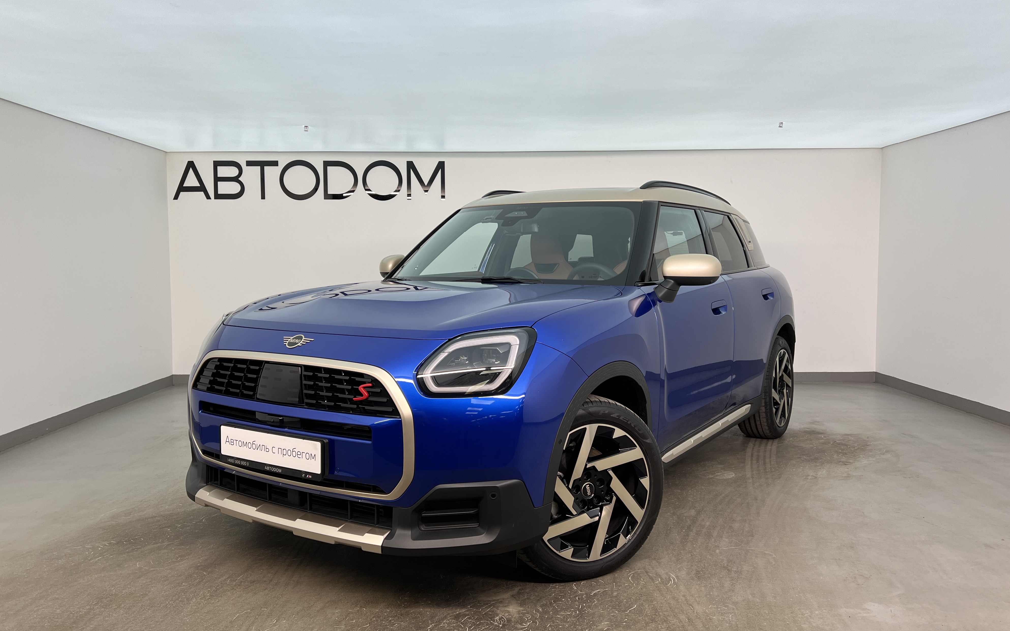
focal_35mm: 28
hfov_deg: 66.5
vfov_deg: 44.5
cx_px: 505
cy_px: 310
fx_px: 771
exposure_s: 1/126
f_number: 1.5
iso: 40
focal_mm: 5.7
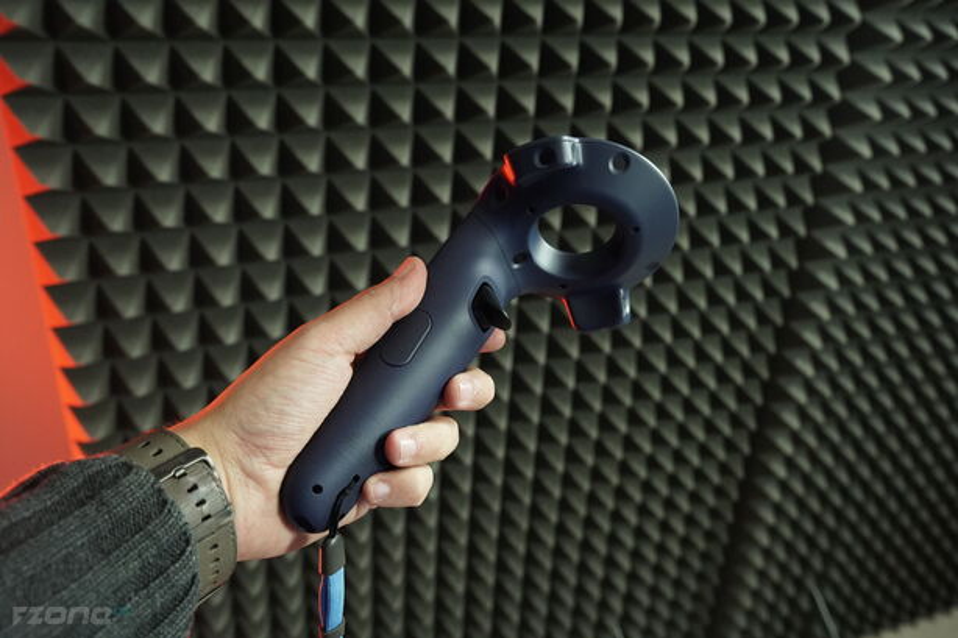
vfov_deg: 43.6
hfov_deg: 61.9
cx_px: 479
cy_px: 319
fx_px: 798
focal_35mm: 30
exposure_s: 1/160
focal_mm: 30
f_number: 6.3
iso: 8000
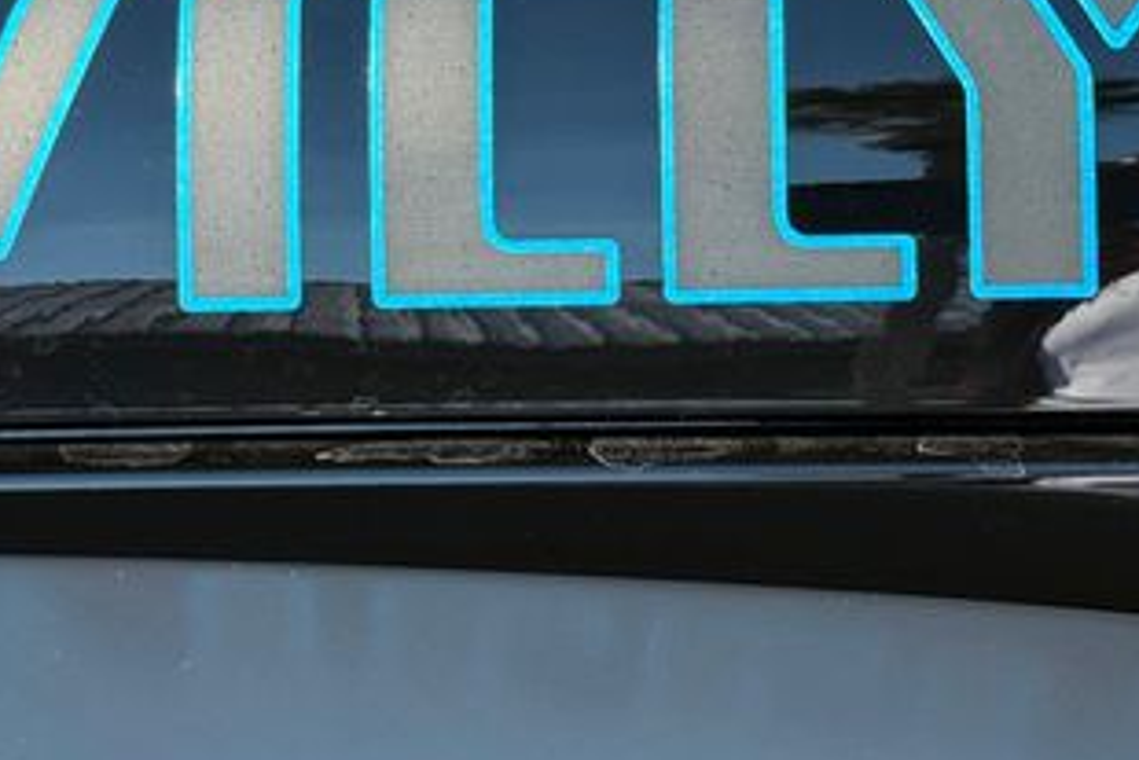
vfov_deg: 13.2
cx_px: 584
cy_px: 62
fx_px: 3260
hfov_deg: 19.8
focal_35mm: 103
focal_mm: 6.76
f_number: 1.78
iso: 100
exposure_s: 1/1203
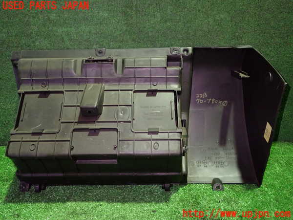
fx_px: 254
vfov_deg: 46.8
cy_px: 110
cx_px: 146
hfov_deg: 60.0
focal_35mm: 30
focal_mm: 5.4
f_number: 2.3
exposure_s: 1/20
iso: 800
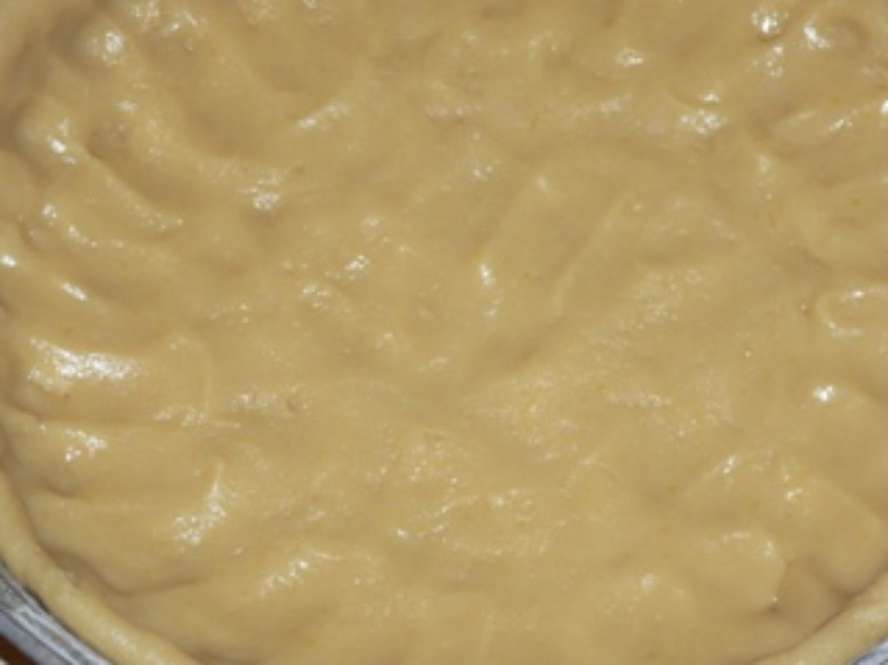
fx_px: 3744
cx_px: 459
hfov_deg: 13.5
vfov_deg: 10.2
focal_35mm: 146
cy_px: 384
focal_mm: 17.3
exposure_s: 1/60
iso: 100
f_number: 3.2
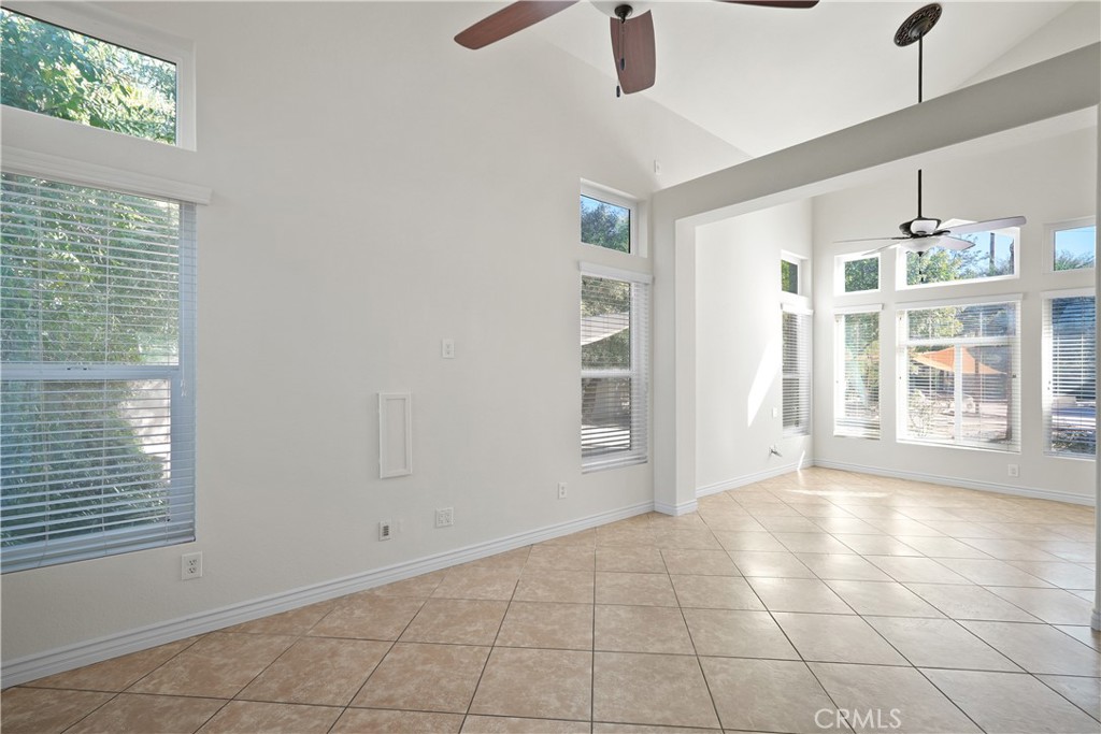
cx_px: 550
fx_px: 489
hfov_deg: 96.7
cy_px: 367
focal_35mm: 16
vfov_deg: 73.8
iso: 320
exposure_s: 1/15
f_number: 4
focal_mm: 16
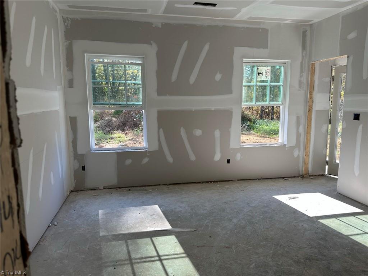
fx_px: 255
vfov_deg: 56.8
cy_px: 138
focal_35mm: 24
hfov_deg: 71.6
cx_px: 184
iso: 80
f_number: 1.78
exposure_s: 1/634
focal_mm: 6.86
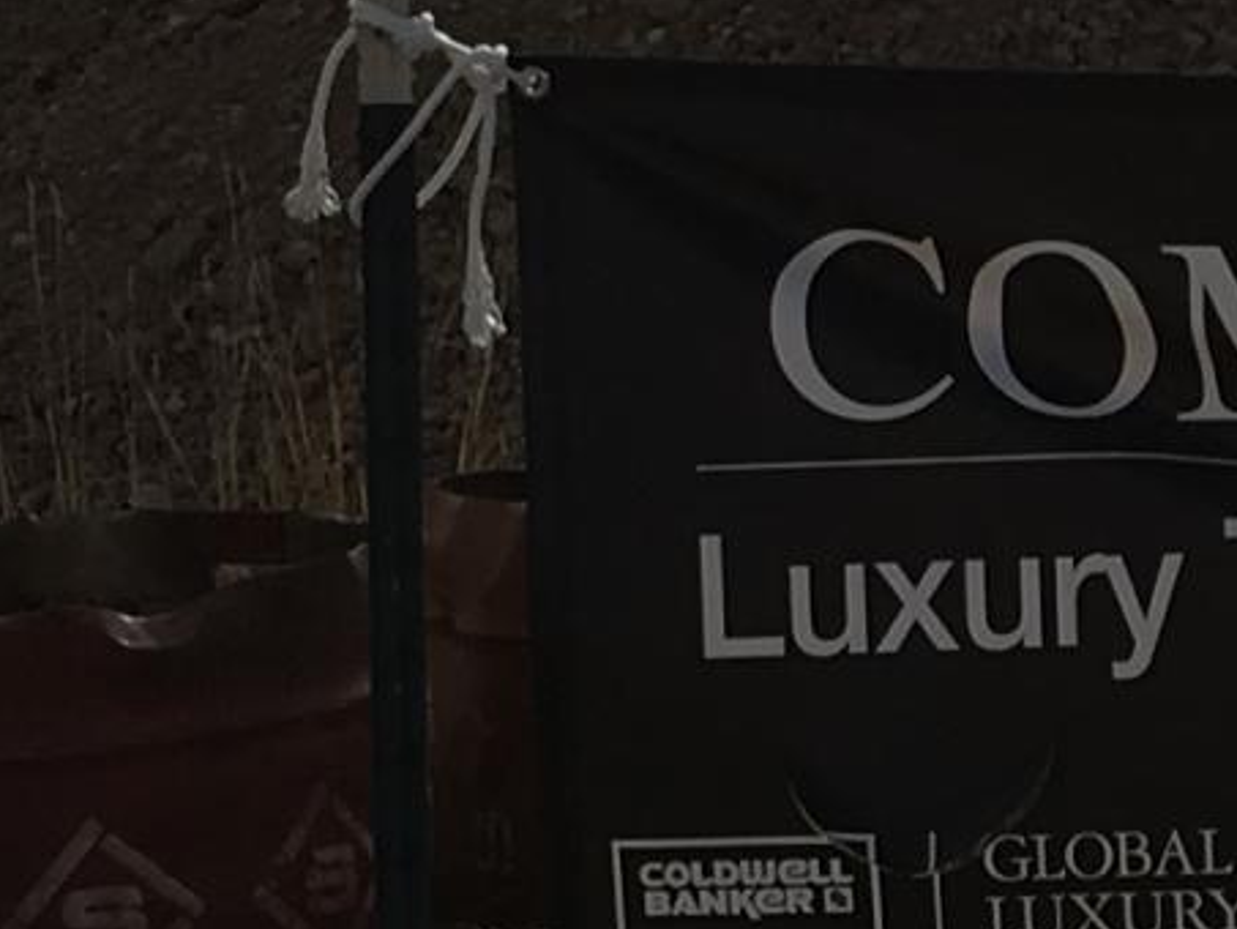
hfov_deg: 10.0
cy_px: 779
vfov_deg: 7.7
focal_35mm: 192
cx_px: 1843
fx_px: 6863
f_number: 2.2
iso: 25
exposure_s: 1/1748
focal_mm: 4.15
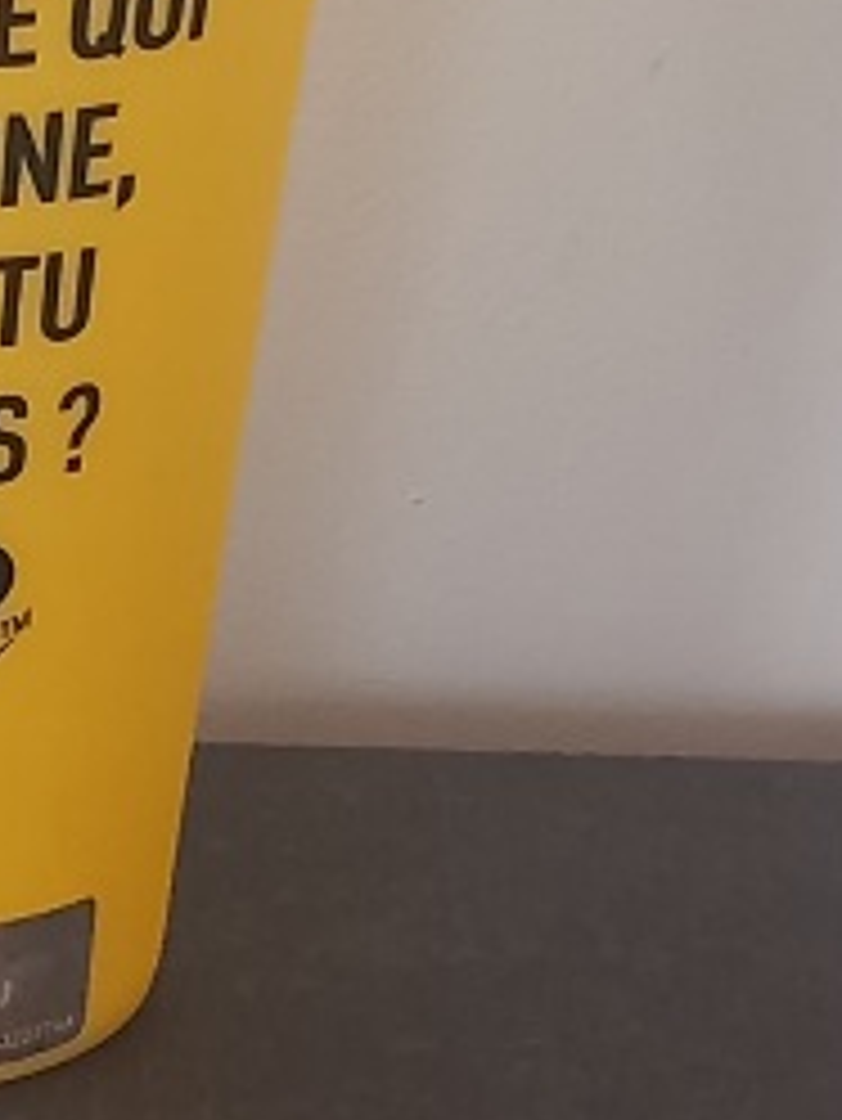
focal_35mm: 89
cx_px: -92
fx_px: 2884
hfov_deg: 16.1
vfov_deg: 21.8
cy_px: 265
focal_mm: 4
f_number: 1.8
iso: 160
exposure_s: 1/50
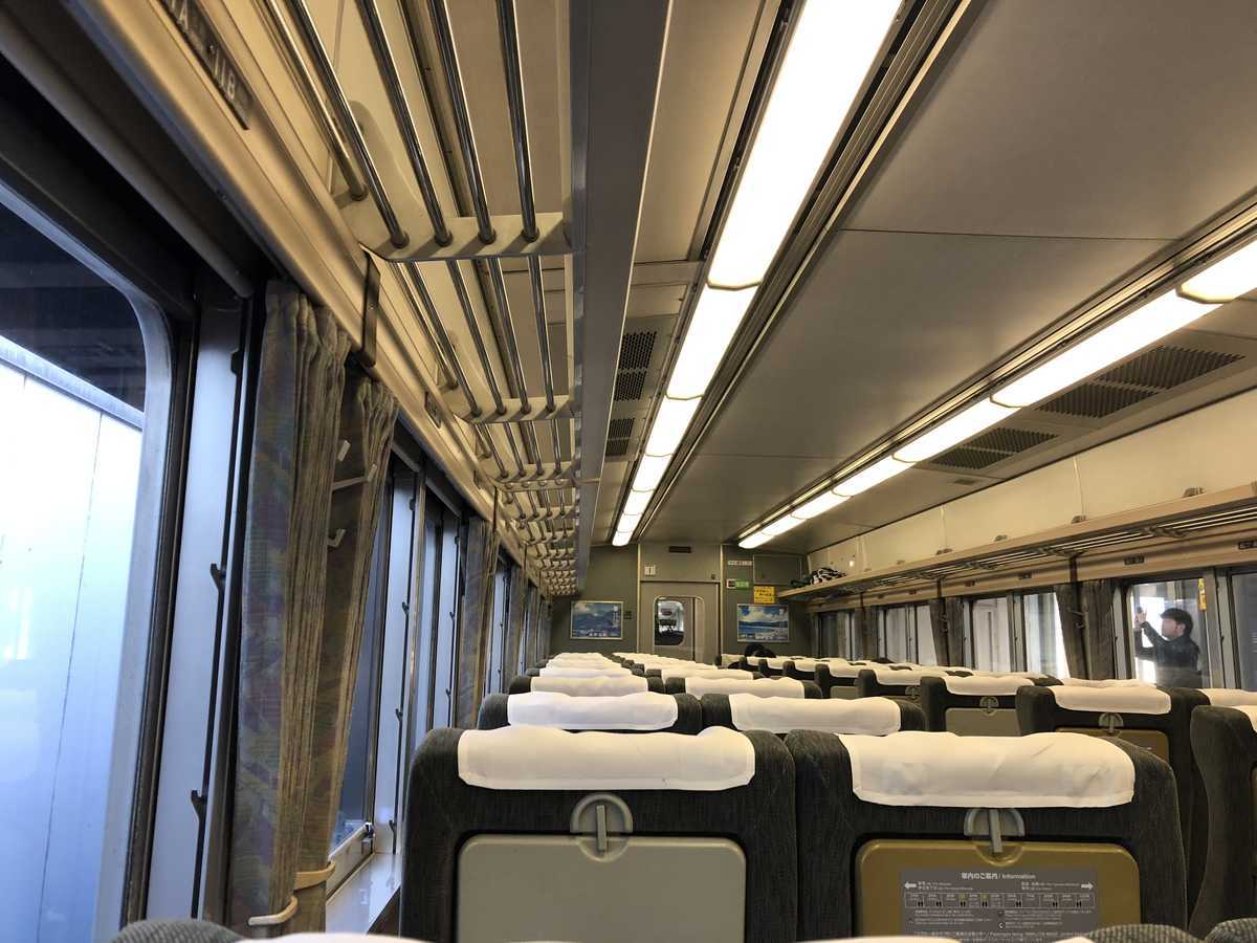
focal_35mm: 29
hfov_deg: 61.7
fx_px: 1053
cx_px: 628
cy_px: 472
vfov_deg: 48.2
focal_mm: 3.99
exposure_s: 1/30
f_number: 1.8
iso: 32
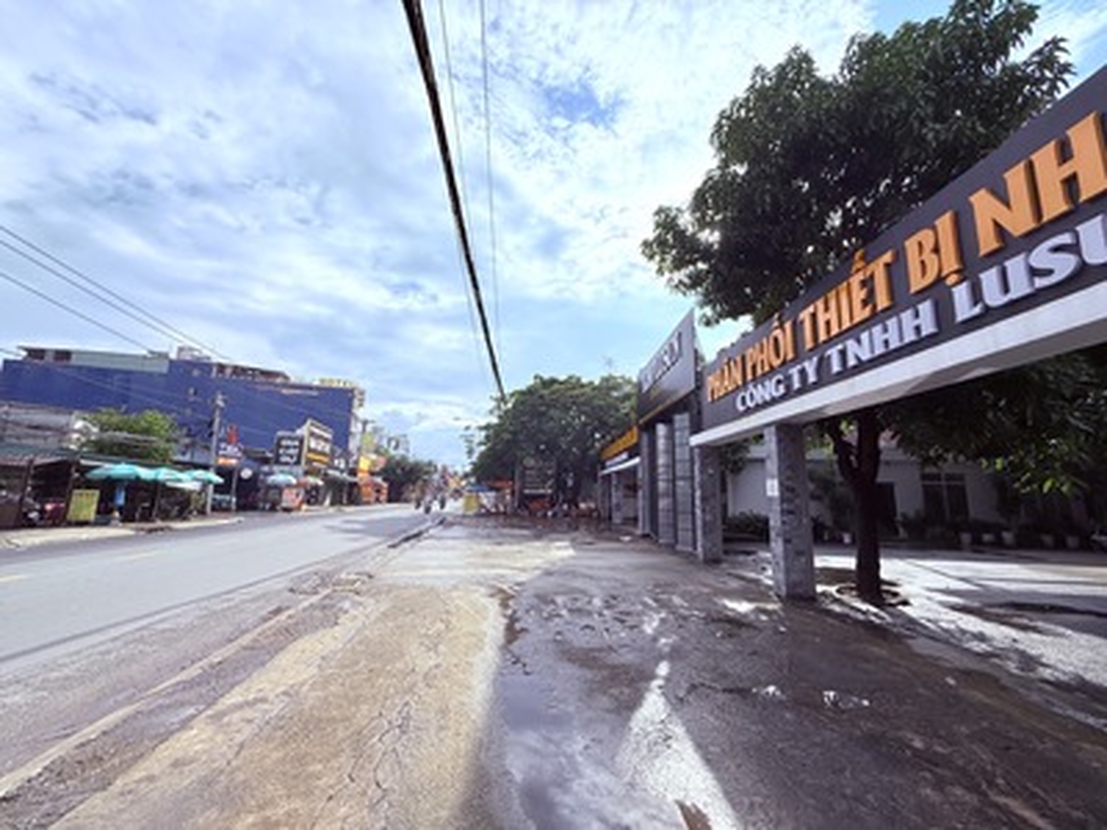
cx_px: 554
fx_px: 448
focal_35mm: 14
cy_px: 415
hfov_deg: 102.1
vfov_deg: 85.7
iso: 80
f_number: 2.2
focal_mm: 2.22
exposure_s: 1/4762
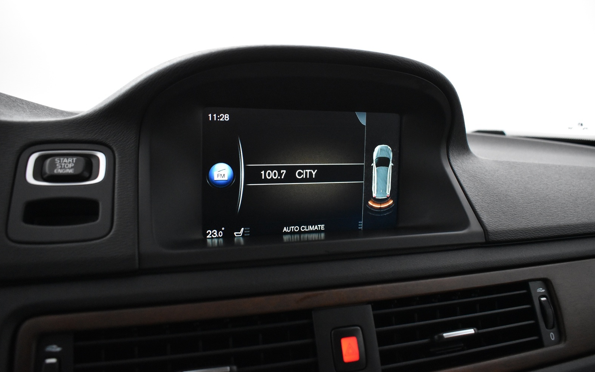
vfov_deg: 44.5
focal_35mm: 28
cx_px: 299
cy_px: 171
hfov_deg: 66.5
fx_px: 454
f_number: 4
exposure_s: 1/60
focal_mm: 18
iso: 3200
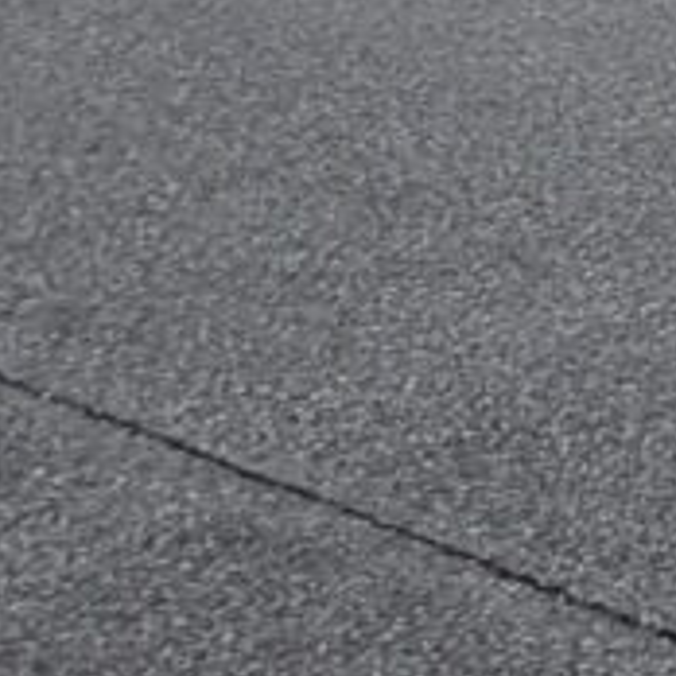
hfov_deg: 14.0
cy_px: -1037
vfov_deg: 13.1
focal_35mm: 91
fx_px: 2011
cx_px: 1577
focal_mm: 2.22
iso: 40
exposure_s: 1/117
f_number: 2.2
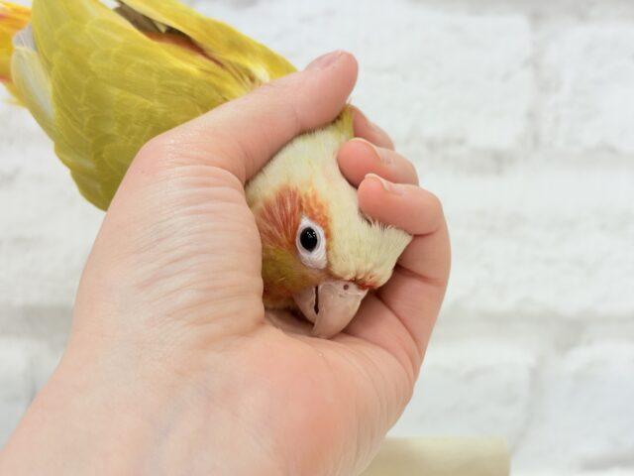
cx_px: 317
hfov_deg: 36.8
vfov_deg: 28.0
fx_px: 952
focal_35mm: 52
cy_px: 238
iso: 40
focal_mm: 5.96
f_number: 1.6
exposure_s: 1/50
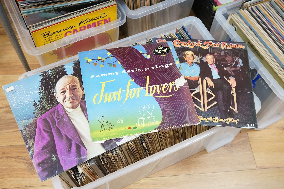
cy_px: 94
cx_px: 142
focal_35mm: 38
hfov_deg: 50.7
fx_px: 300
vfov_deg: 35.0
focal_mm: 38
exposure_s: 1/80
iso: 3200
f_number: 7.1
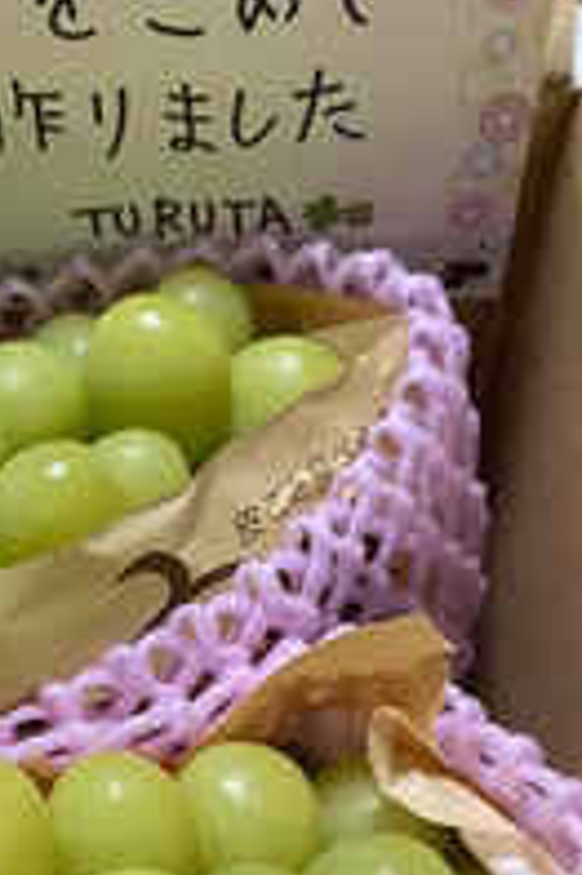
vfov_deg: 34.7
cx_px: 44
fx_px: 1336
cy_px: 746
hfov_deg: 23.8
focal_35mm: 55
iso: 80
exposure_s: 1/50
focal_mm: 4.25
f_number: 1.8
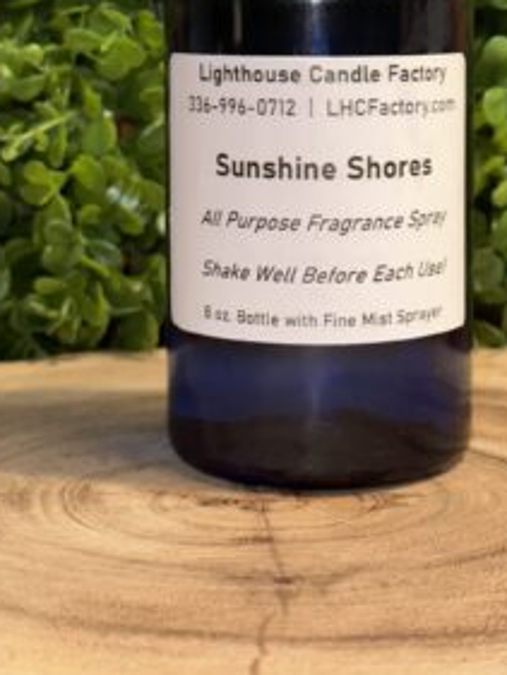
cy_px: 127
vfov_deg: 23.5
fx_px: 1600
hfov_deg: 18.0
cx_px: 322
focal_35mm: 82
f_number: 1.78
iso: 40
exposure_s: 1/15
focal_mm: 6.86
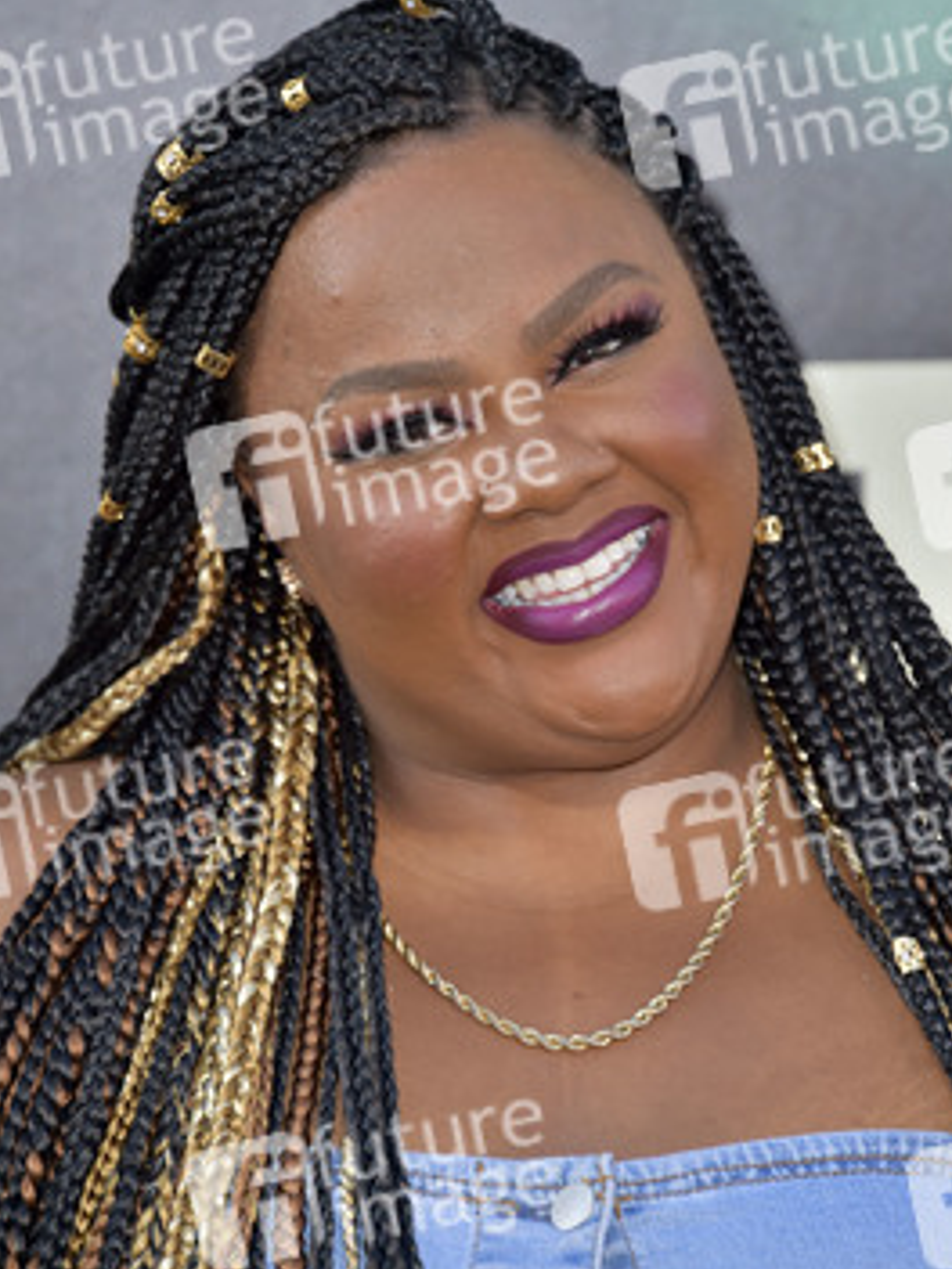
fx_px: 10011
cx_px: 478
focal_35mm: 273
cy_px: 645
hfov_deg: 5.4
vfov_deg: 7.3
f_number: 7.1
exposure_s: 1/250
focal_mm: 250
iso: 320
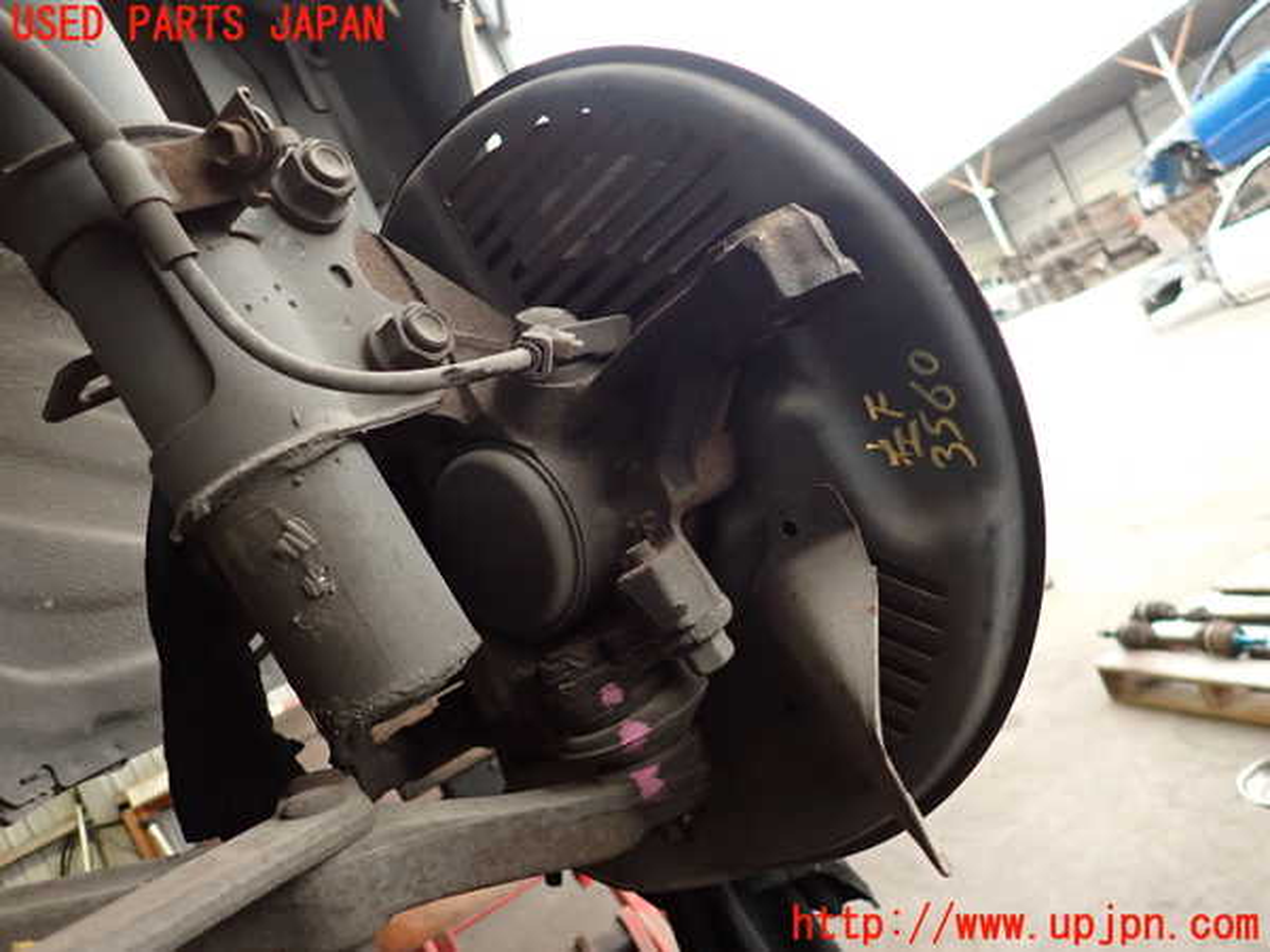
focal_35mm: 25
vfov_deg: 54.9
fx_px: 917
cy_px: 476
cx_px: 635
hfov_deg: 69.4
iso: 400
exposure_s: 1/30
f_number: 2
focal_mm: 4.5
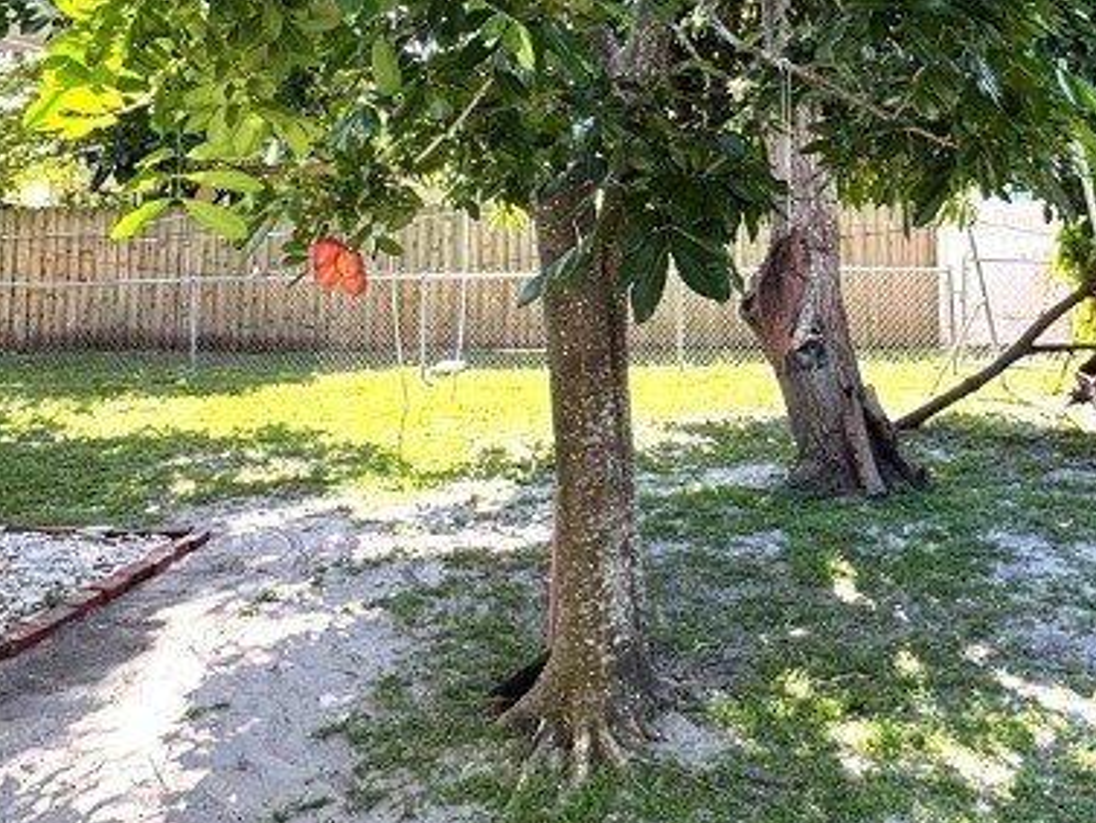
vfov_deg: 35.5
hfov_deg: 48.1
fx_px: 1204
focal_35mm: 38
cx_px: 736
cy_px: 79
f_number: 2.2
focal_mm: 2.22
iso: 40
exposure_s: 1/119
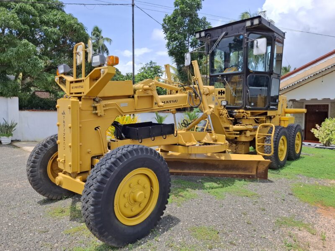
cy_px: 126
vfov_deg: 58.9
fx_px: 223
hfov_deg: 73.9
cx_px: 168
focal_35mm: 23
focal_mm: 5.54
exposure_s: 1/1318
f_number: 1.8
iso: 50
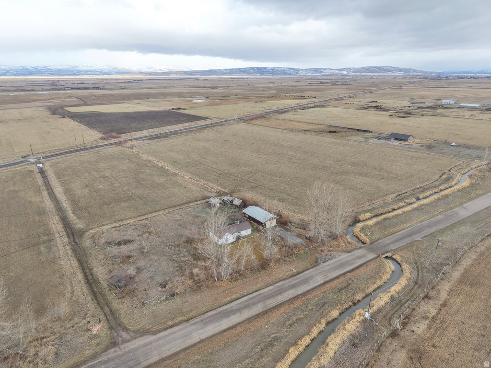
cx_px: 246
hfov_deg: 71.6
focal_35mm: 24
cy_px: 184
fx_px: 340
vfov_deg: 56.8
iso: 400
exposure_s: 1/640
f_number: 1.8
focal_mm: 8.67
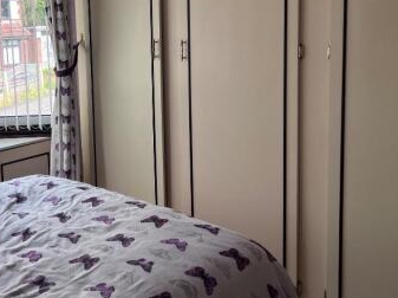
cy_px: 81
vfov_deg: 31.6
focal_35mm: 45
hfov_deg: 41.3
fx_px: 517
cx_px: 120
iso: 50
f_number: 1.5
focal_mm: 5.7
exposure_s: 1/360
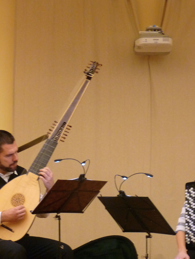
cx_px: 105
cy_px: 181
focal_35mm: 86
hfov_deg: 17.2
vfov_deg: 22.6
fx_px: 646
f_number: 3.2
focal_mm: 9.2
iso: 400
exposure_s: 1/20
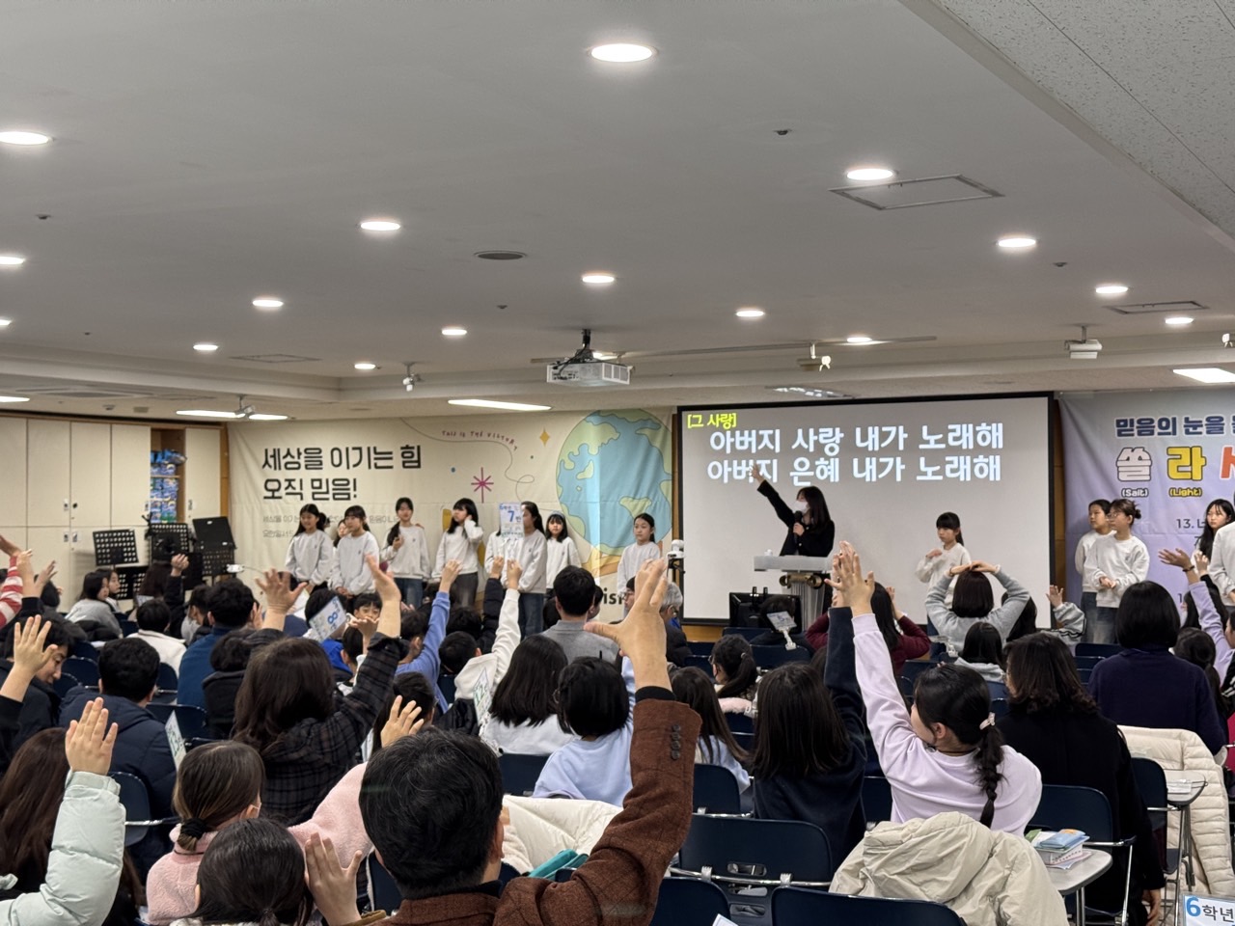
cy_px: 463
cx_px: 618
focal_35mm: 48
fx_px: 1713
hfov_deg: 39.7
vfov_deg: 30.3
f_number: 1.78
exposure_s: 1/60
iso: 160
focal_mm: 6.76
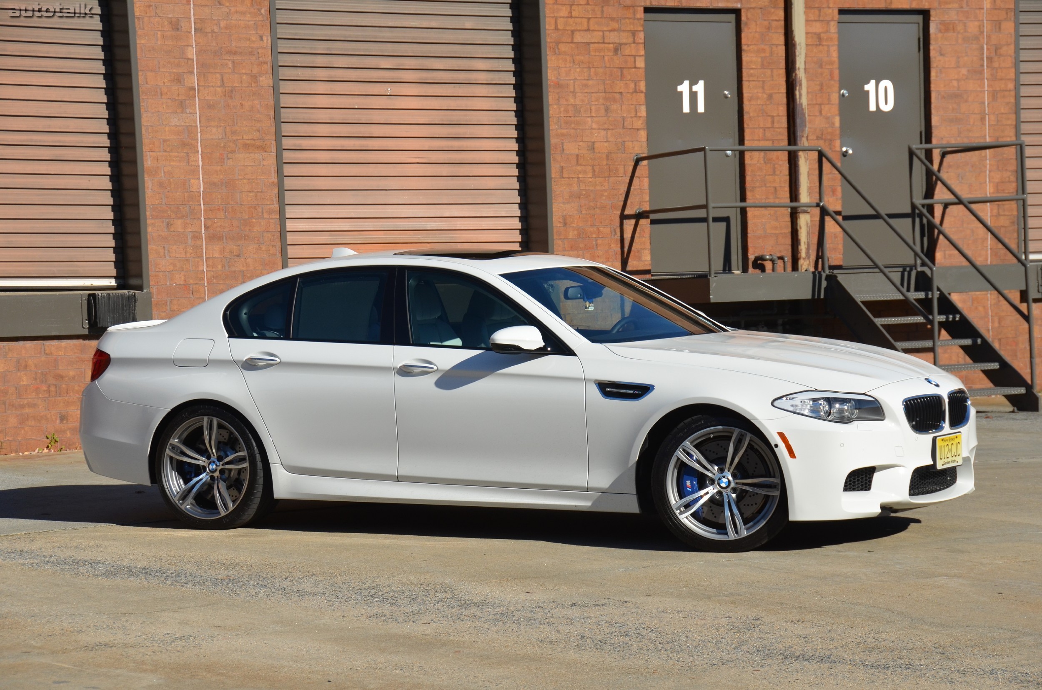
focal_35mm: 105
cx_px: 521
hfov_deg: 19.5
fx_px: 3033
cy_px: 345
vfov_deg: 13.0
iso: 400
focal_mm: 70
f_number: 7.1
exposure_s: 1/1600
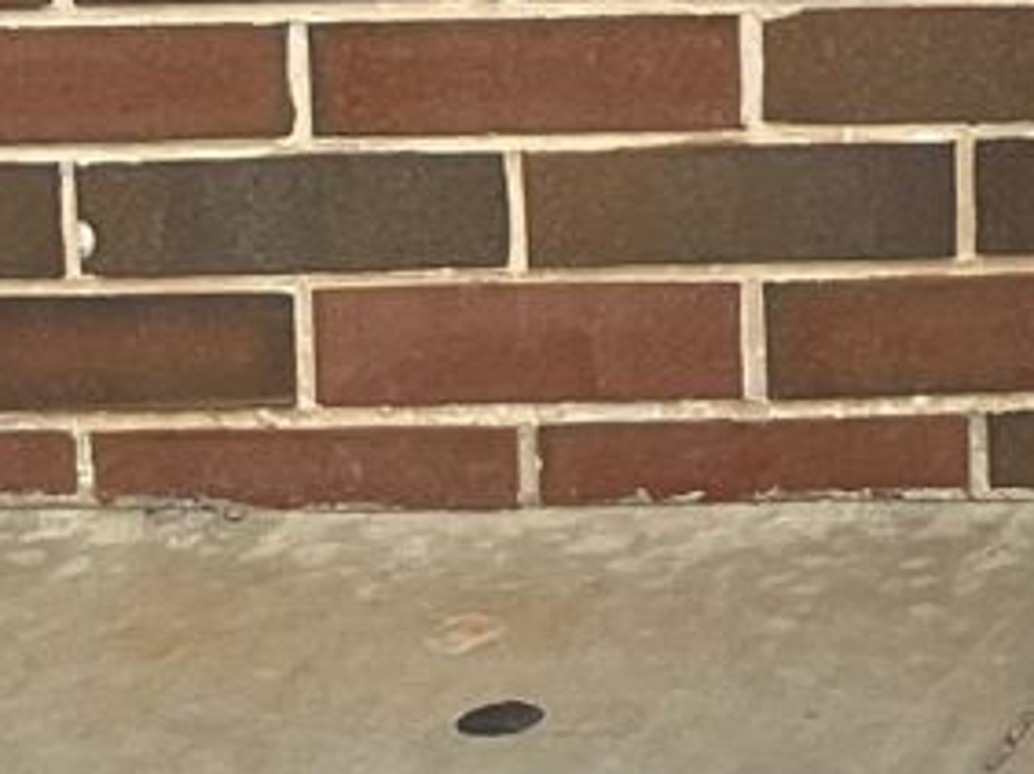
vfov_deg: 6.9
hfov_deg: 8.6
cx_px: 3186
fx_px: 5641
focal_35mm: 189
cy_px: -1687
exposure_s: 1/384
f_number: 1.6
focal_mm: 5.1
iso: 50
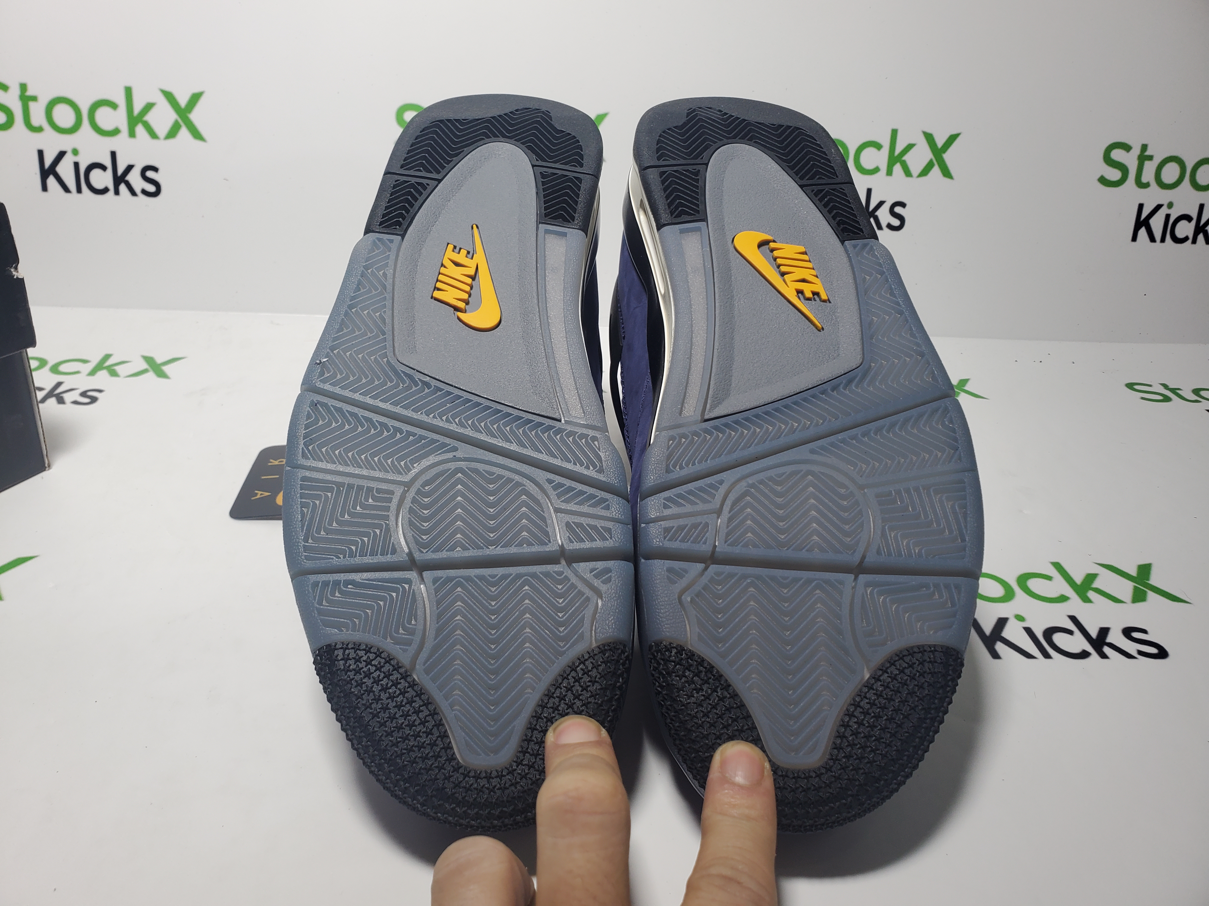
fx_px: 908
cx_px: 604
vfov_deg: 53.1
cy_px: 453
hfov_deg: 67.3
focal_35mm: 26
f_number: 2.4
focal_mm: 4.3
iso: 50
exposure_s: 1/190
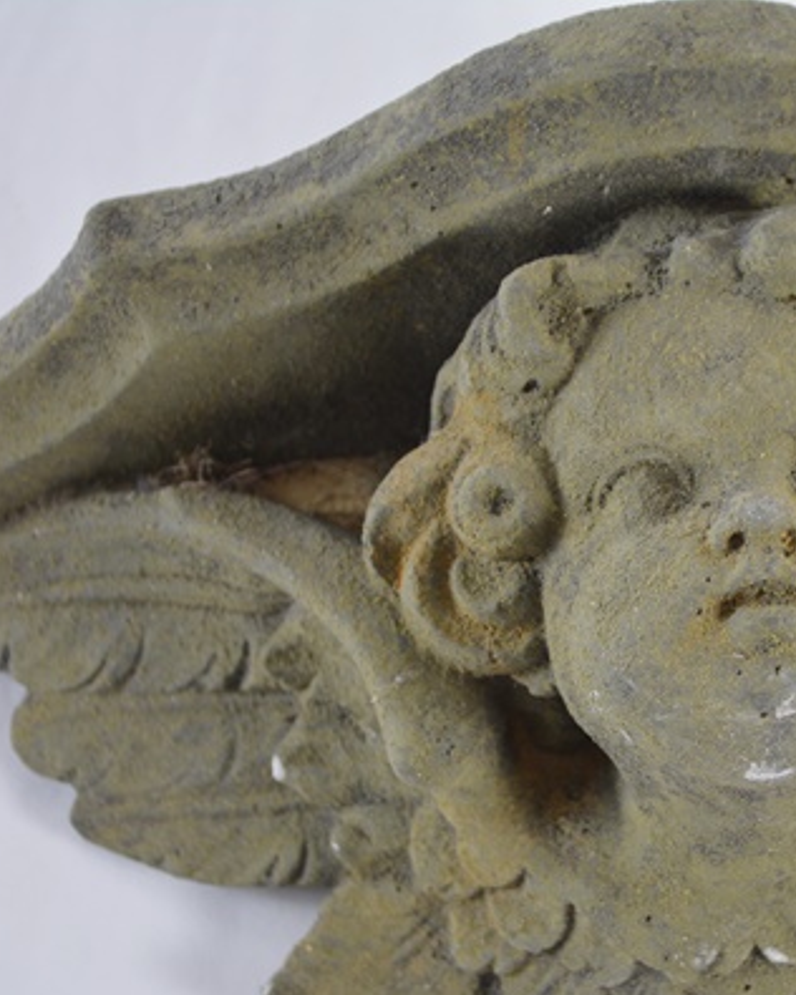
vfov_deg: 16.3
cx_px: 725
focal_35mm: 118
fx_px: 3466
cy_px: 501
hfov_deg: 13.0
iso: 800
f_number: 5.6
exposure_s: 1/40
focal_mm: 55
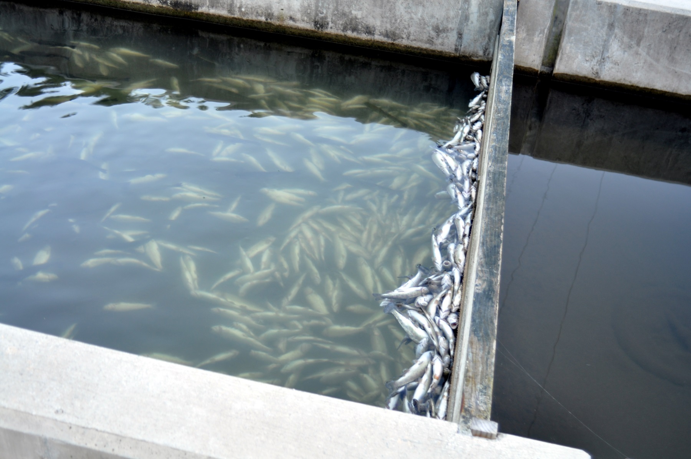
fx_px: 805
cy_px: 230
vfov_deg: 31.8
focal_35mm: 42
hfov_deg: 46.4
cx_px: 346
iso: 200
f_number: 4
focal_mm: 28
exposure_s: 1/30
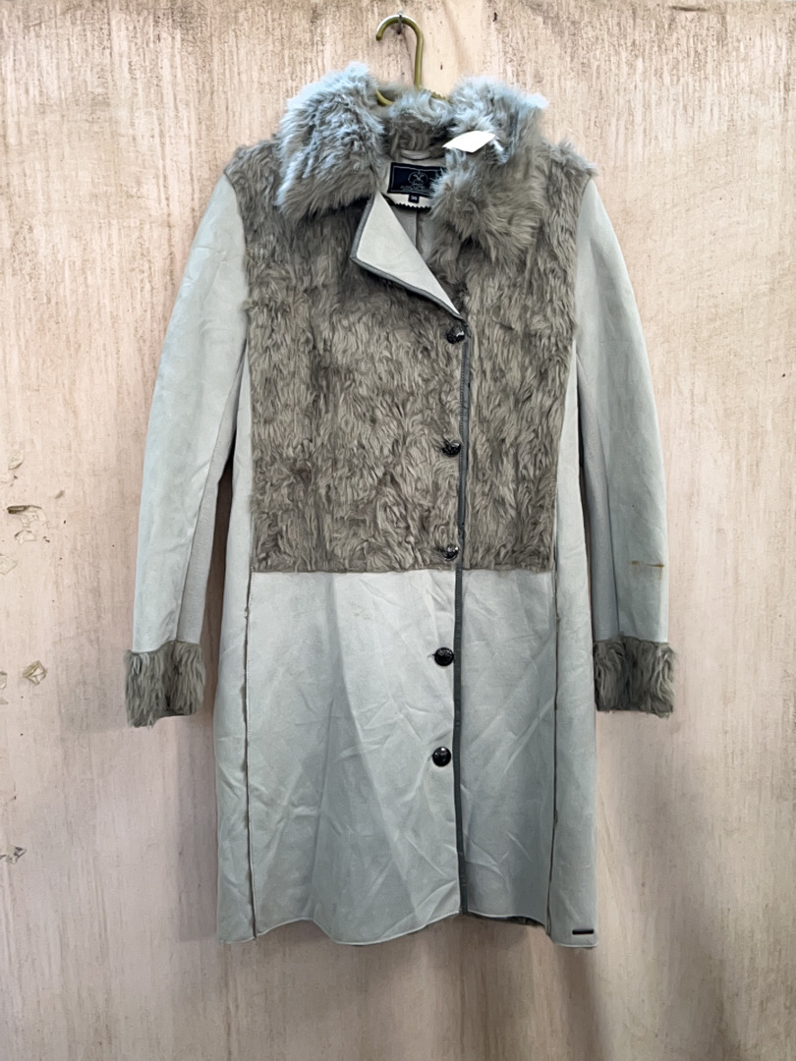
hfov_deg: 51.4
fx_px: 828
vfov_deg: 65.3
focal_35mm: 27
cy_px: 530
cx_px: 398
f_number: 1.6
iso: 32
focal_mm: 5.1
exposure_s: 1/69
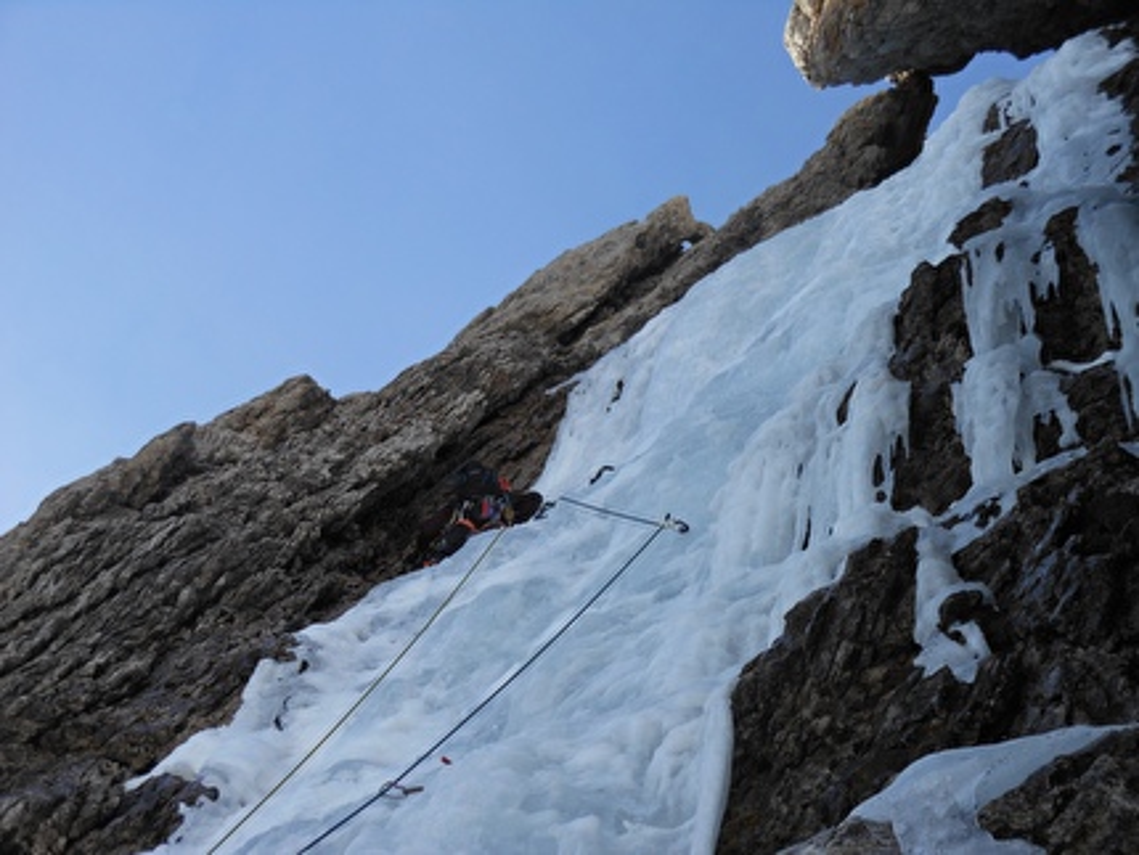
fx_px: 2502
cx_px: 570
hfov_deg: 25.6
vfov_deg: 19.4
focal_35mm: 76
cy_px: 428
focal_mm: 13.6
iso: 80
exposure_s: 1/320
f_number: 4.4
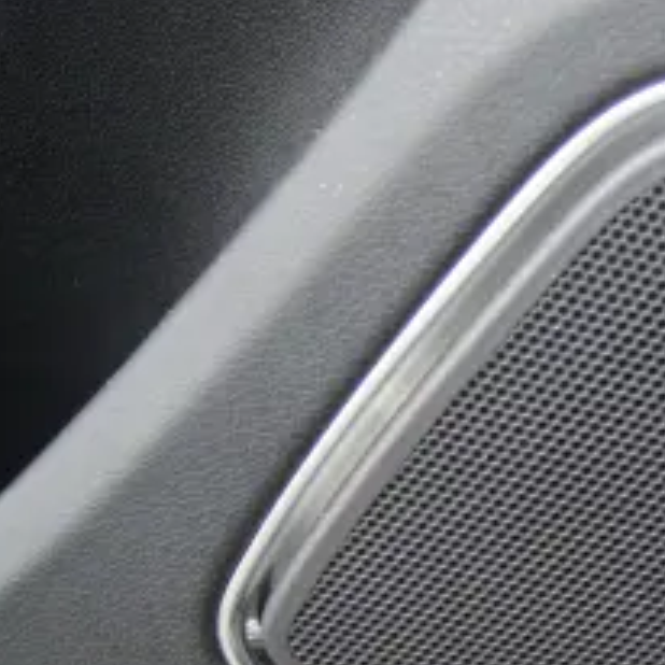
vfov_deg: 19.8
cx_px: 975
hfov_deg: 18.0
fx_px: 1891
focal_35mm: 87
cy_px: 471
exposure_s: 1/40
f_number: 4
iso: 160
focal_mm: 22
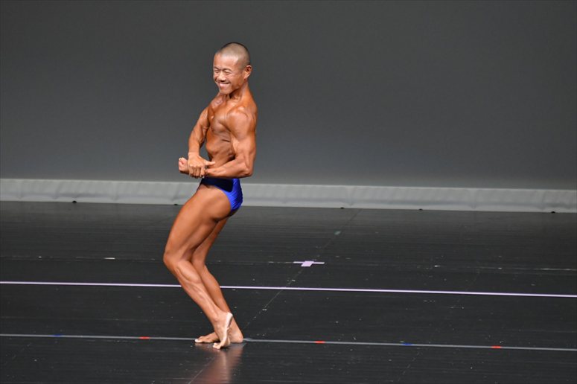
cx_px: 288
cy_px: 192
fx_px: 6008
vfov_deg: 3.7
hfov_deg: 5.5
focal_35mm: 375
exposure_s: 1/400
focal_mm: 250
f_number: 5.6
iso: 4000
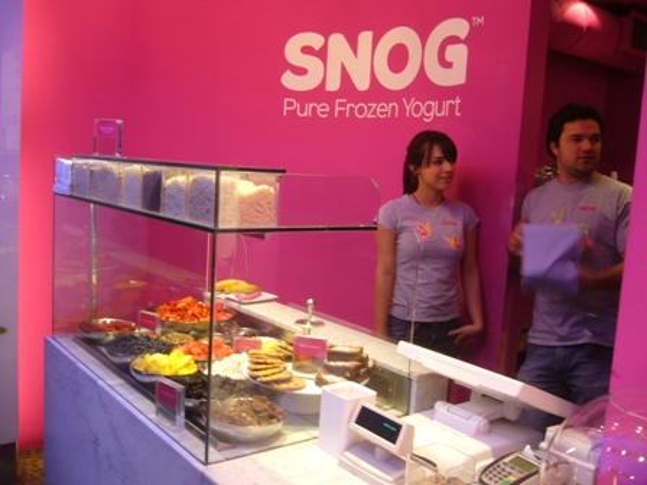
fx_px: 654
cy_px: 242
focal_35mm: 35
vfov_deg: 40.7
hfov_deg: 52.6
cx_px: 324
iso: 125
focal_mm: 5.8
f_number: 2.8
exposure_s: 1/15
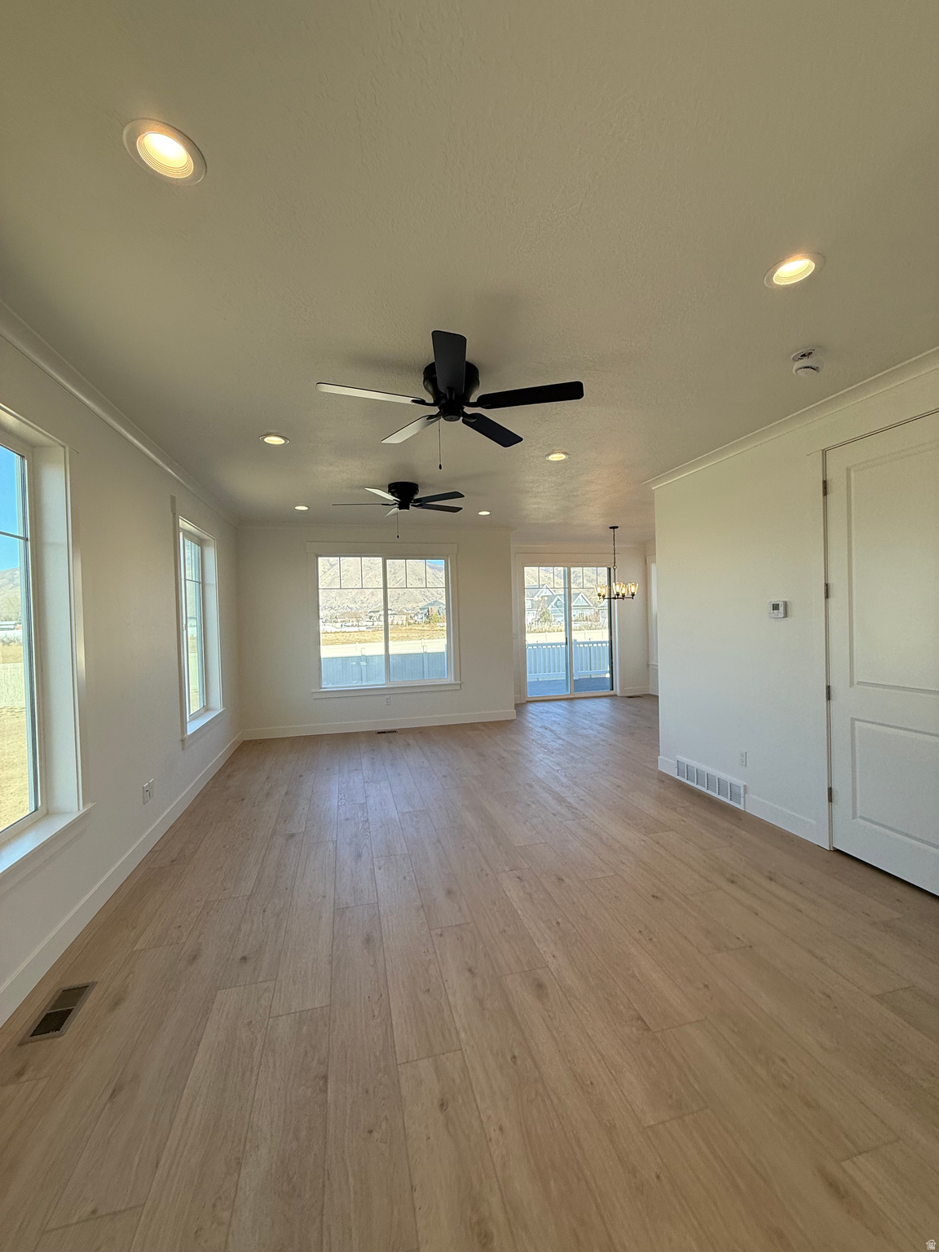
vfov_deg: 102.1
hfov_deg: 85.7
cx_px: 470
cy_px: 626
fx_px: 506
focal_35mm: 14
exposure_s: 1/300
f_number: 2.2
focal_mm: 2.22
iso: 64
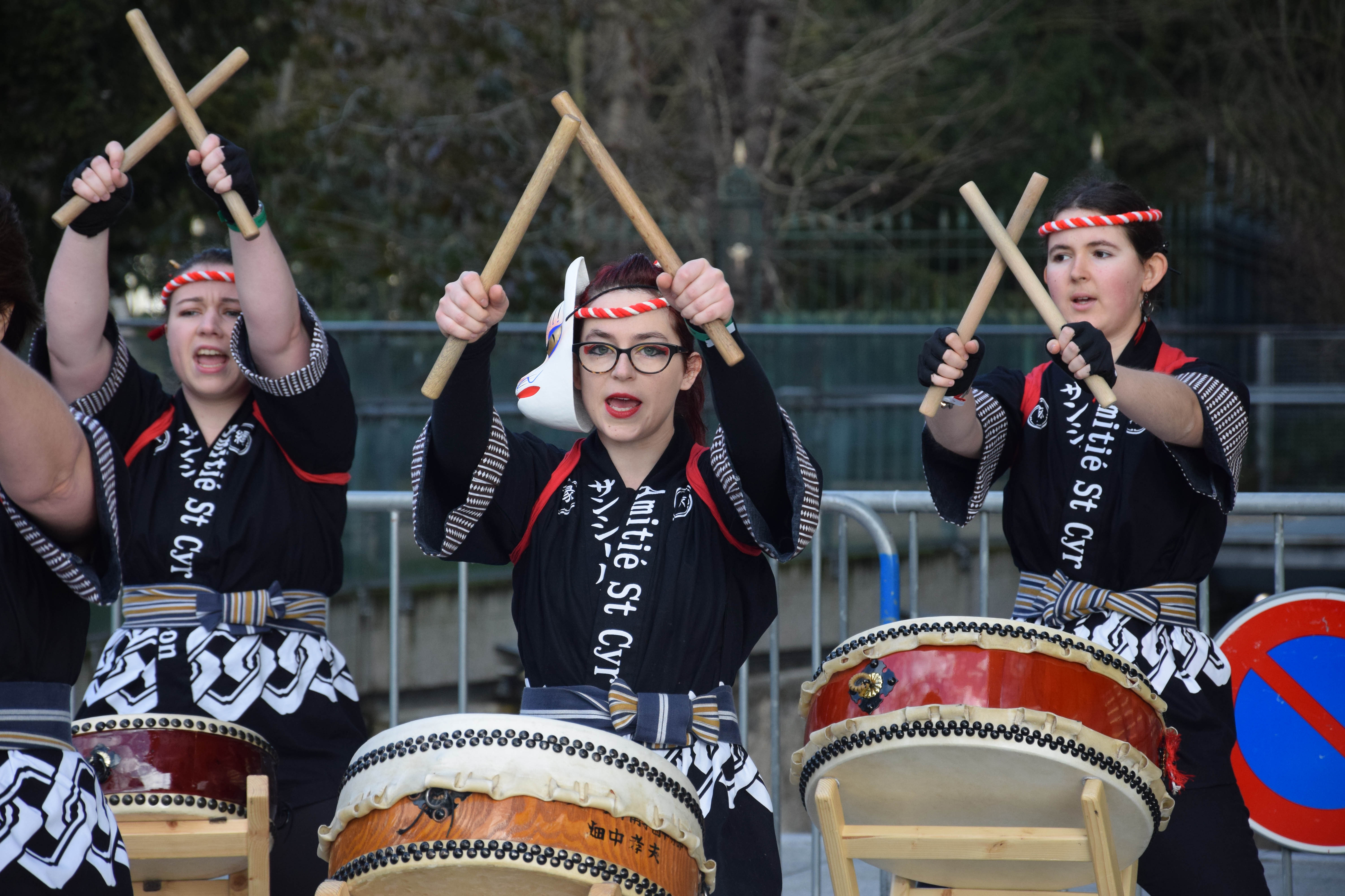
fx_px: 5884
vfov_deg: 8.7
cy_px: 448
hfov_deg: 13.0
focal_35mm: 158
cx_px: 672
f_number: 5.6
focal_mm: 105
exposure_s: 1/640
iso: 800
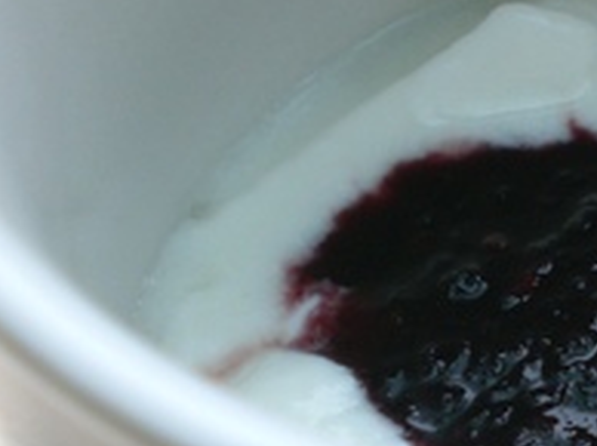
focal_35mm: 158
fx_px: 2722
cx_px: 671
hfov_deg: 12.3
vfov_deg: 9.4
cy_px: 320
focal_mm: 8.44
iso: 100
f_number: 3.6
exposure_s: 1/125
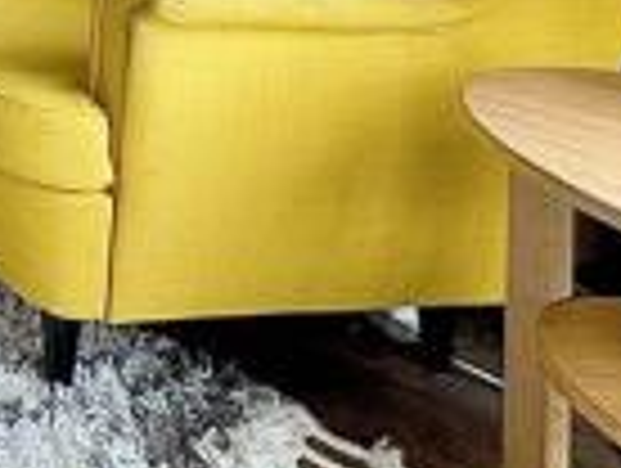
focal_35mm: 59
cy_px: -425
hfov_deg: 18.4
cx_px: -664
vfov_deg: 18.3
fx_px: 1060
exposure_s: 1/50
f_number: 2.2
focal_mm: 2.22
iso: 200
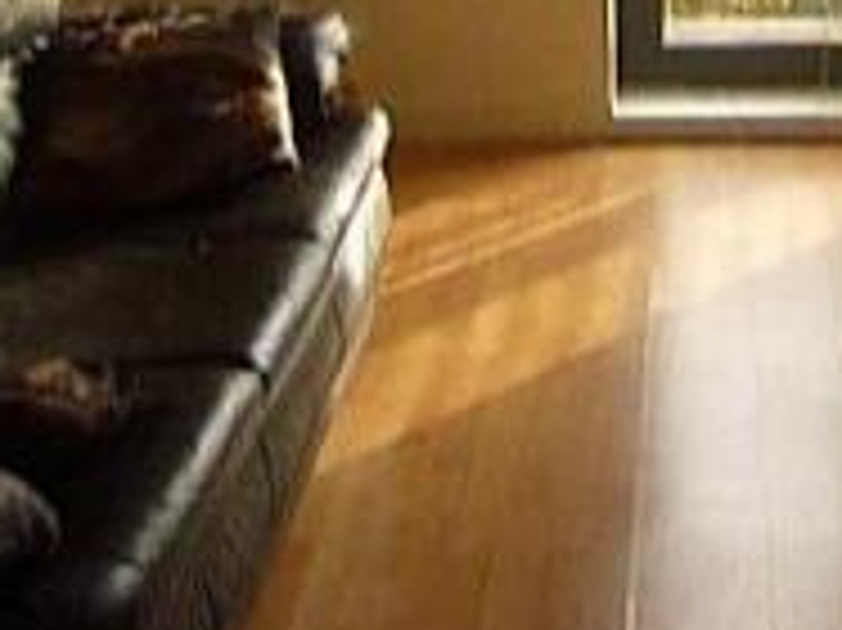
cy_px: -263
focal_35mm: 78
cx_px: 772
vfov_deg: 17.3
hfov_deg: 24.3
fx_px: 1896
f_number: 3.3
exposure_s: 1/60
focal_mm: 4.1
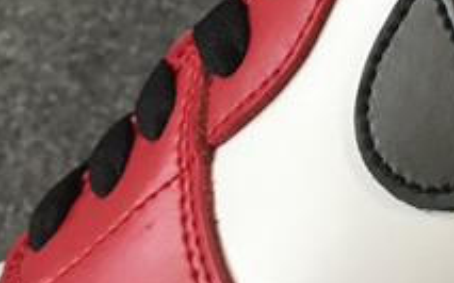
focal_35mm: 101
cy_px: -135
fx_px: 1249
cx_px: 701
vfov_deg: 12.4
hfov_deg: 18.1
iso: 80
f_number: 2.2
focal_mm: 4.15
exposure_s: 1/33
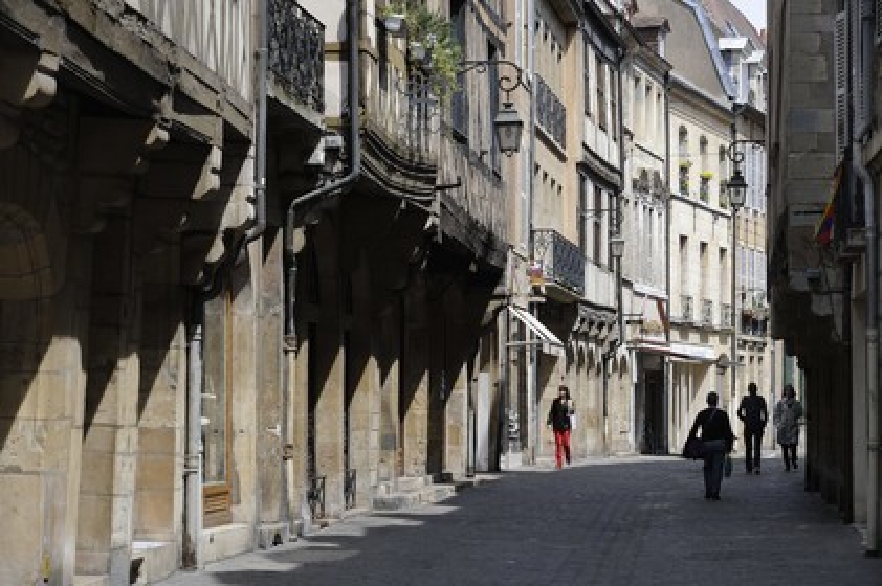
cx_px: 441
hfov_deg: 19.5
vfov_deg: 13.0
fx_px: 2570
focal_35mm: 105
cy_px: 293
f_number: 7.1
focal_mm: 105
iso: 200
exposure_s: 1/320
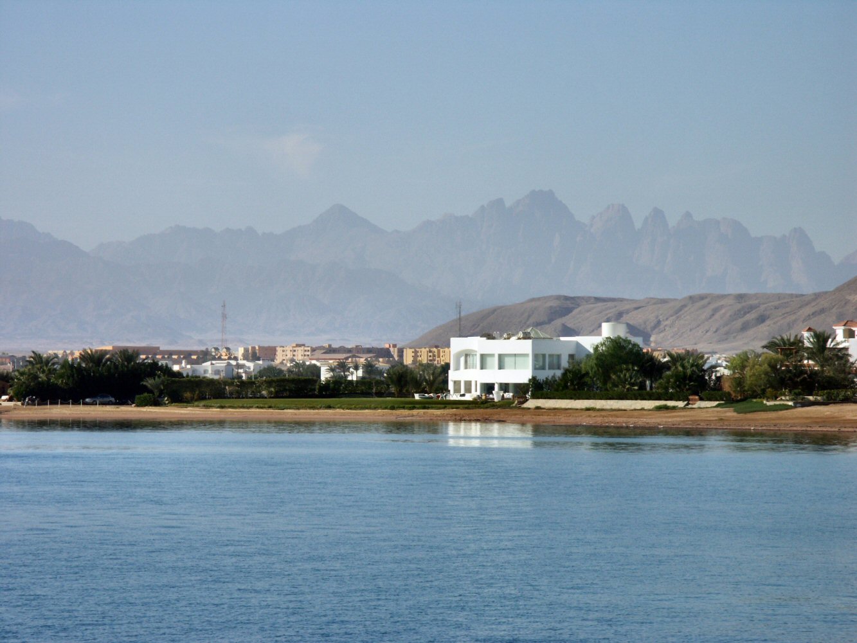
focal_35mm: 200
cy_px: 322
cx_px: 428
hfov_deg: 9.9
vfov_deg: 7.4
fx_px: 4952
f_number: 7.1
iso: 64
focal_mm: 50.8
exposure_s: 1/500
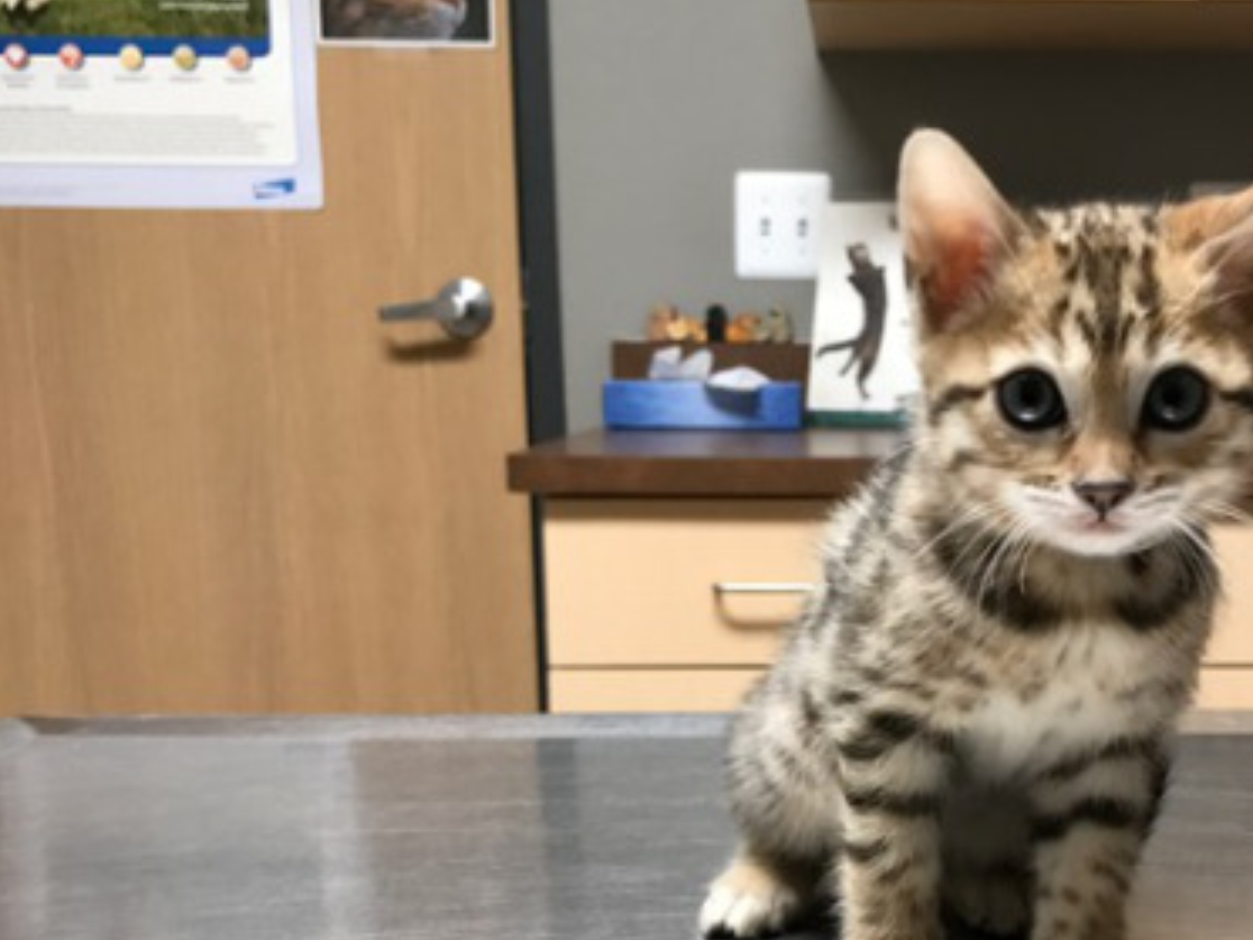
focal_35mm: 44
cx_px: 882
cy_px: 620
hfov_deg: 42.1
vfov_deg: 32.6
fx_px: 1593
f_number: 1.8
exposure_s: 1/15
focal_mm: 3.99
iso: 40
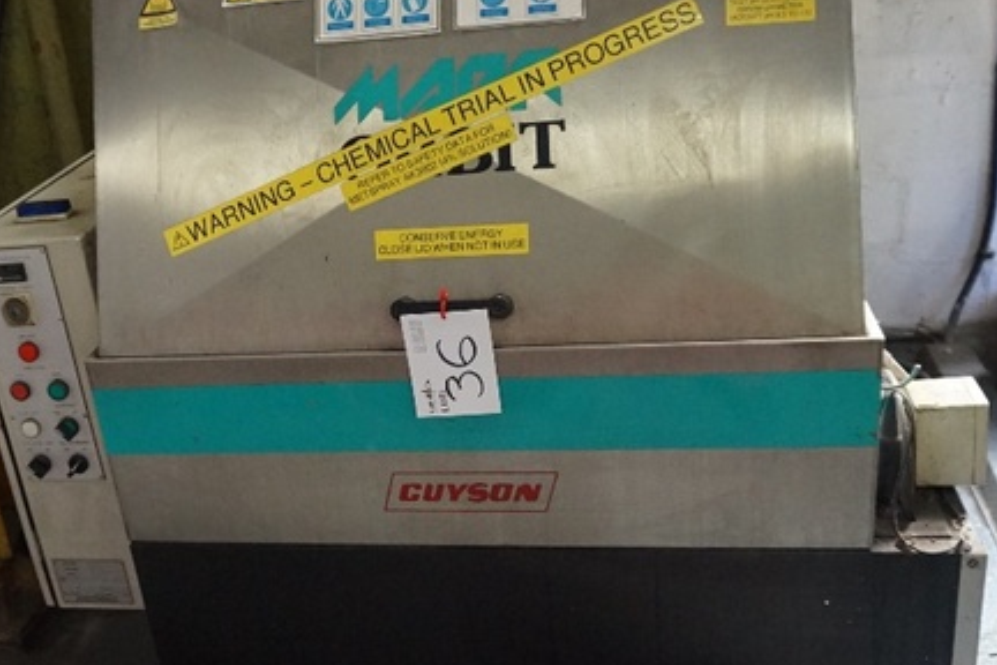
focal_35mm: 40
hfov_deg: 48.2
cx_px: 397
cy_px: 312
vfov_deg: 33.4
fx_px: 1108
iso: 3200
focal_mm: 16
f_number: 3.5
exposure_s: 1/160
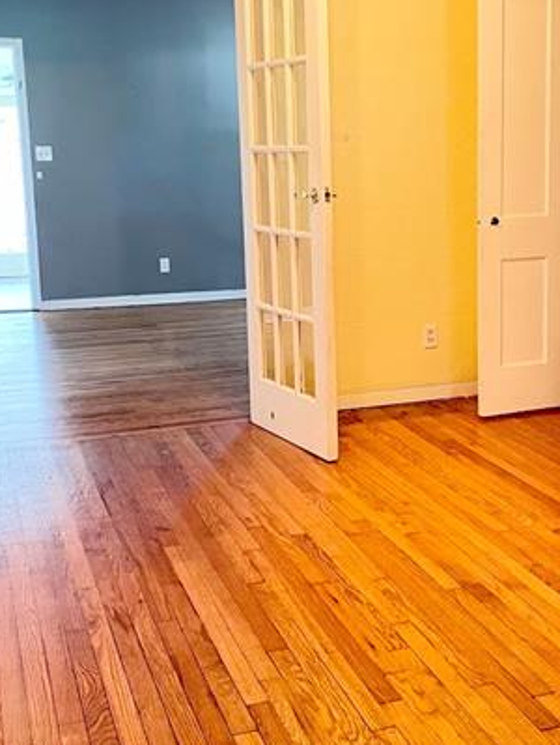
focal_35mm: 50
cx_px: 381
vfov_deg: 38.1
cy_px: 351
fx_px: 1077
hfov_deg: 28.9
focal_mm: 4.2
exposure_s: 1/40
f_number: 1.6
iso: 500
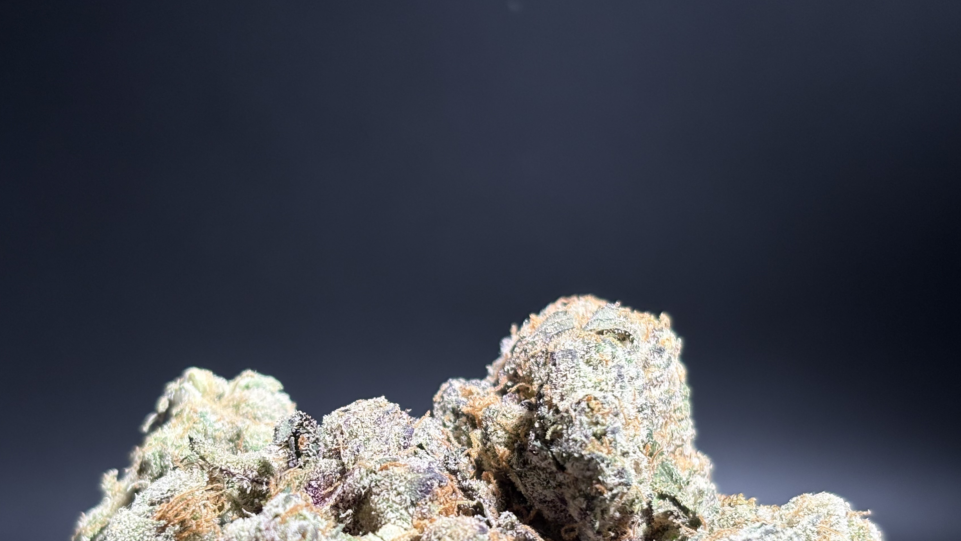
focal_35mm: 67
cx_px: 425
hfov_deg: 31.4
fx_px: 1707
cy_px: 414
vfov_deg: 17.9
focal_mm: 5.96
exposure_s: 1/765
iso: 40
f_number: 1.6
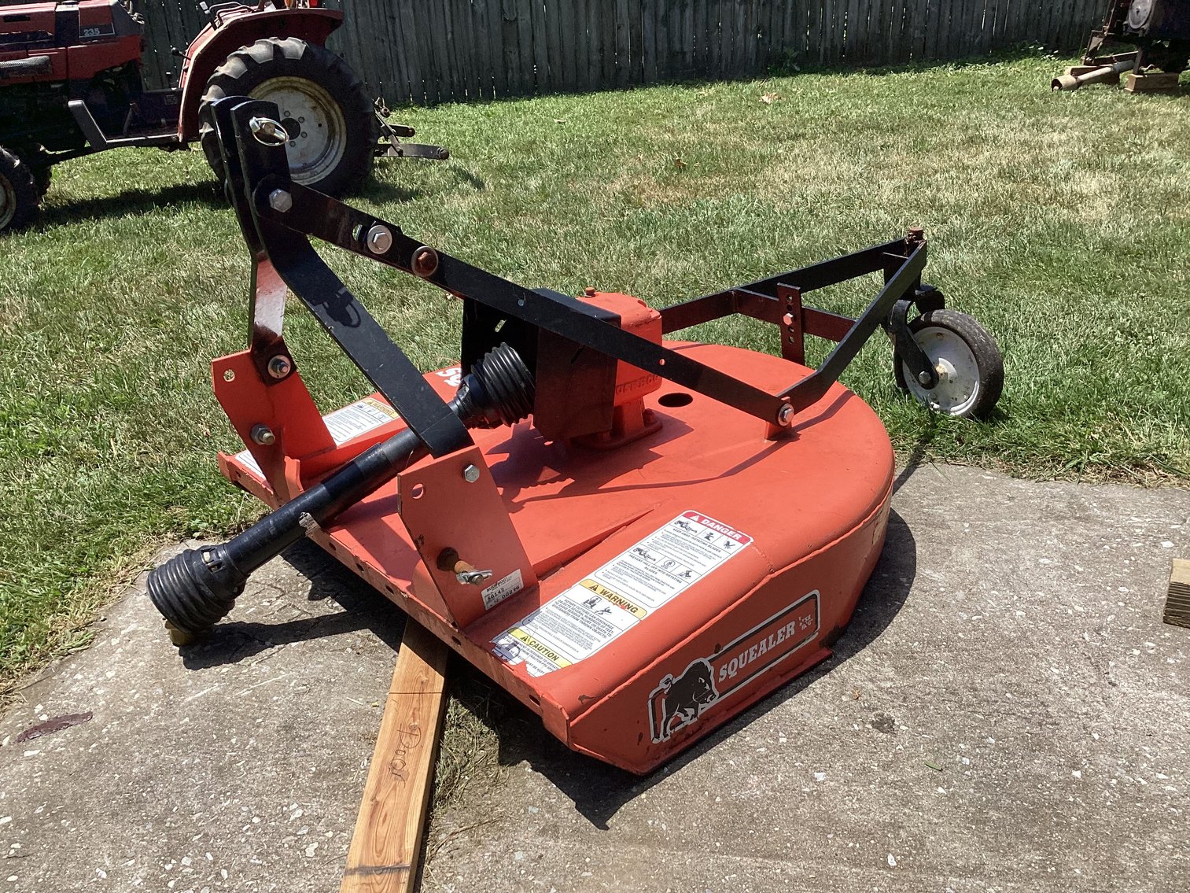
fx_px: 1066
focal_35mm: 31
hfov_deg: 58.3
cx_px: 595
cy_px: 446
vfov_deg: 45.4
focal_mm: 3.3
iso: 25
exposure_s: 1/1894
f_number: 2.4
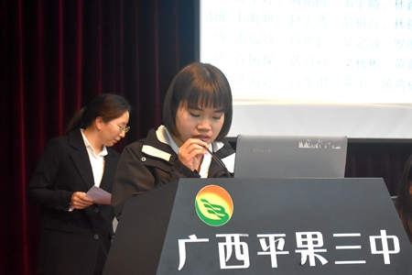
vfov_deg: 22.6
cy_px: 138
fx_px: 687
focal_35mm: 60
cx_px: 206
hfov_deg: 33.4
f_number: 4.5
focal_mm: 40
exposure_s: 1/60
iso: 2800
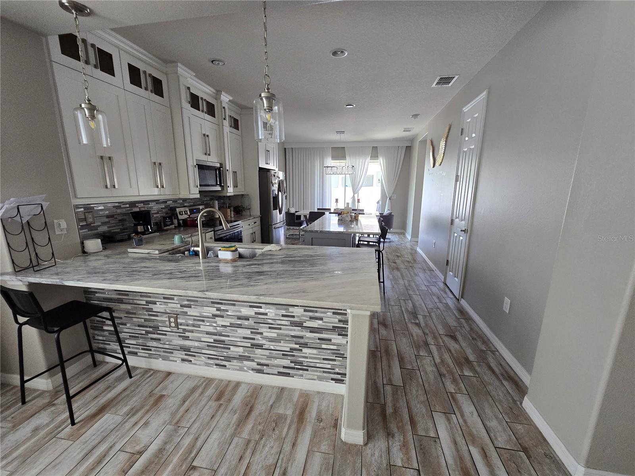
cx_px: 318
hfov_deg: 106.2
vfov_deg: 89.9
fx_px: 238
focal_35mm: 13
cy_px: 238
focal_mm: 2.2
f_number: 2.2
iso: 200
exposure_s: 1/60
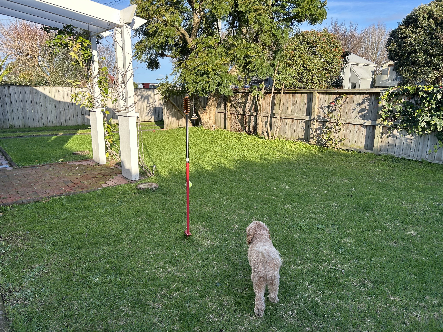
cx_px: 222
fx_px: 333
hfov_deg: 67.3
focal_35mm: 26
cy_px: 166
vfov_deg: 53.1
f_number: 1.5
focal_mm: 5.7
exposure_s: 1/1048
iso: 50
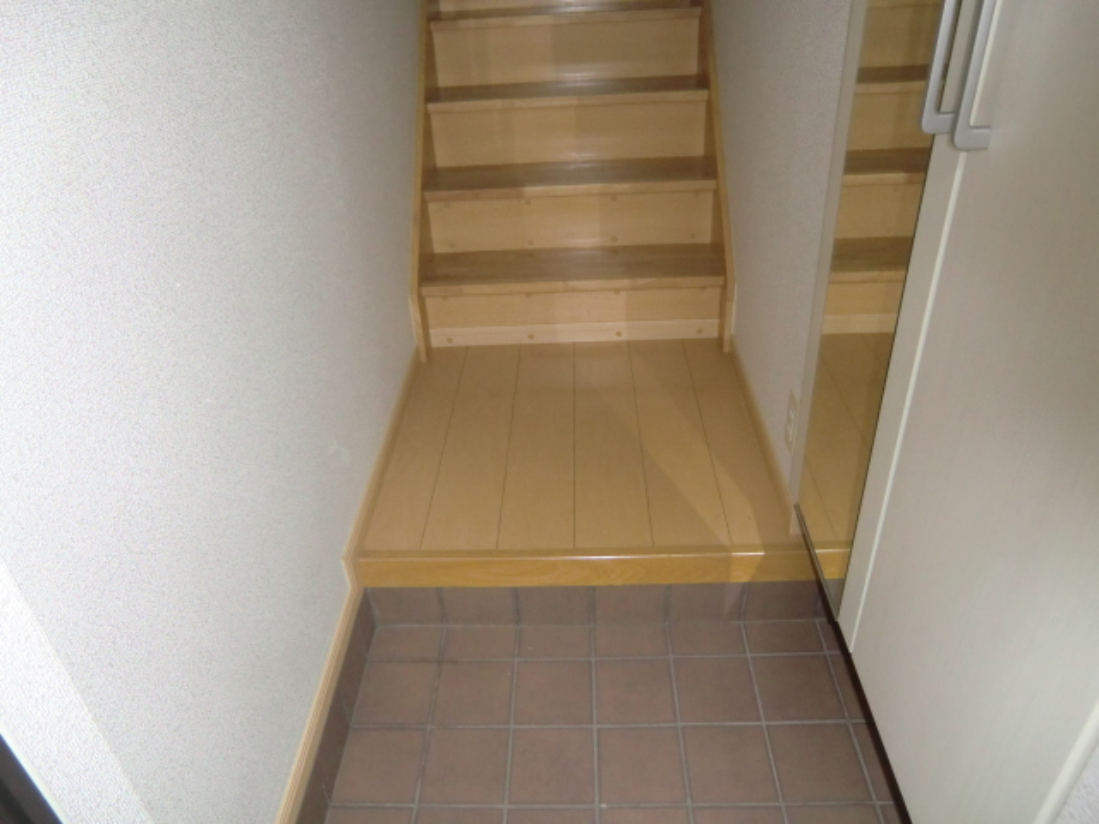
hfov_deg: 71.6
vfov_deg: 56.8
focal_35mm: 24
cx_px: 550
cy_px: 412
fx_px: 762
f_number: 3.2
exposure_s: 1/50
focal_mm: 4.3
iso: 400
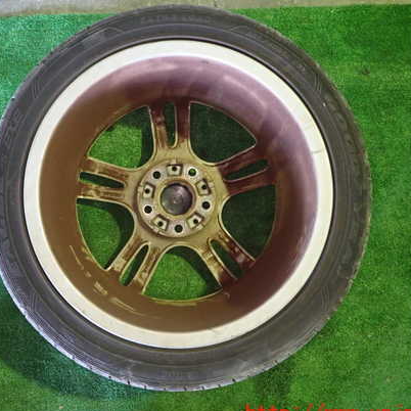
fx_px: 443
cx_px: 170
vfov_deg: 49.7
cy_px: 197
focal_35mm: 33
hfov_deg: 49.5
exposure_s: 1/30
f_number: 2
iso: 800
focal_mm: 4.5
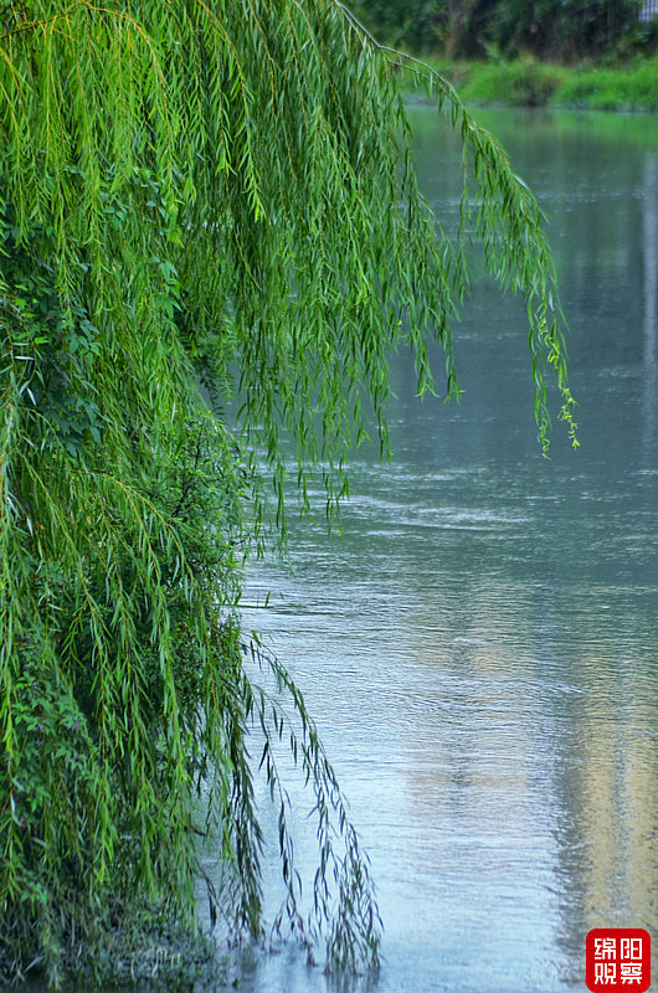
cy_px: 496
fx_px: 7847
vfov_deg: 7.2
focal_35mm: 285
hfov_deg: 4.8
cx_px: 329
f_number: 4.8
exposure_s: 1/400
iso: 200
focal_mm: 190
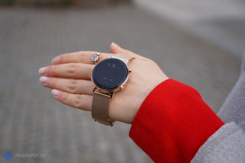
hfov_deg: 35.1
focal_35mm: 57
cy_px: 82
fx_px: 388
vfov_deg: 23.8
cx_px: 122
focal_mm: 57
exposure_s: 1/200
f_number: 4.5
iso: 100
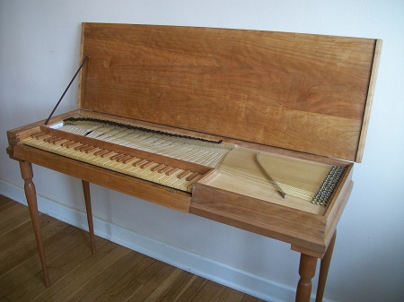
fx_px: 373
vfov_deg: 44.1
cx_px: 202
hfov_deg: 56.8
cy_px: 151
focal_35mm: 32
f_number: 2.9
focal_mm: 5.7
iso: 80
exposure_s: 1/6
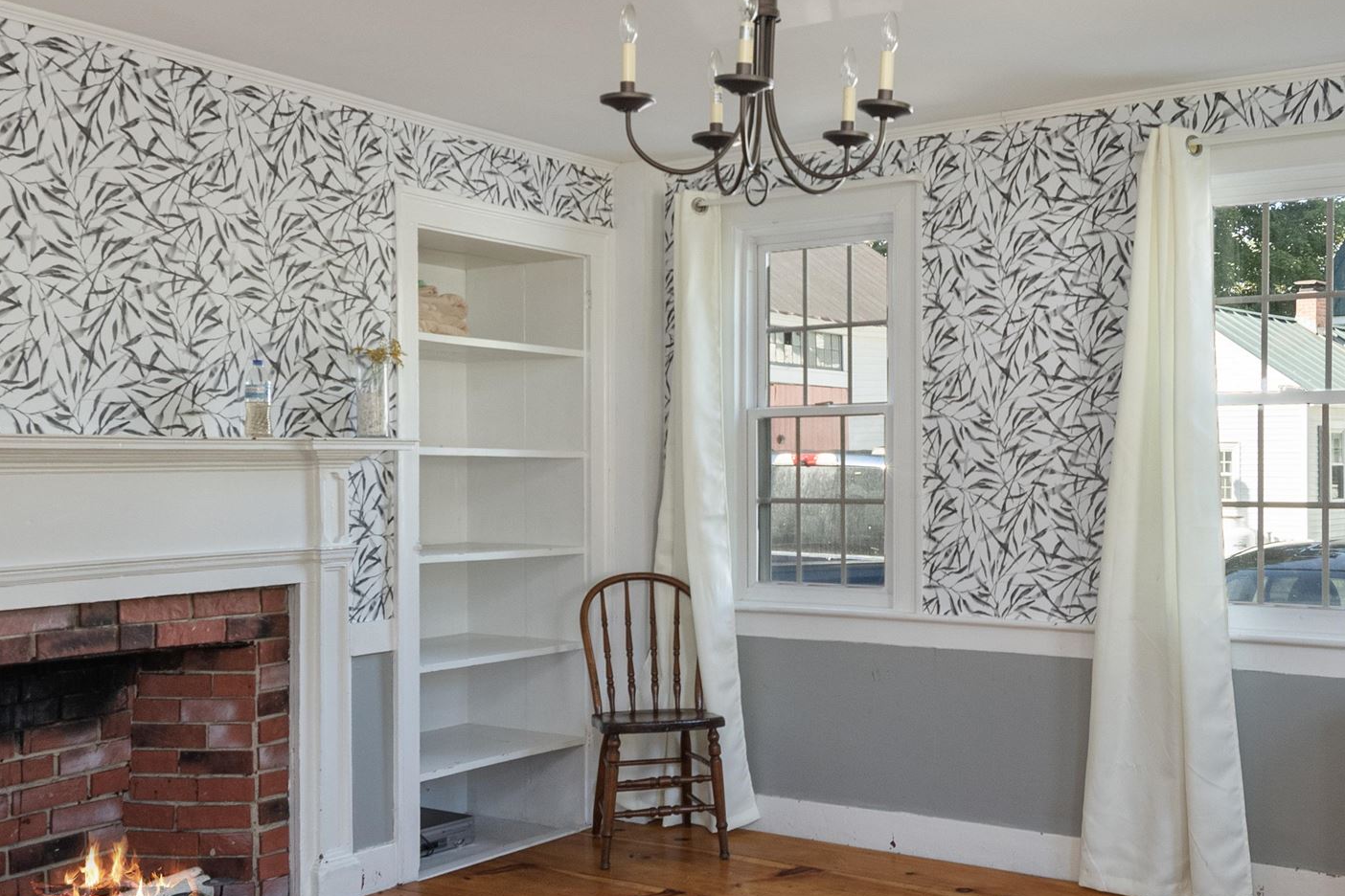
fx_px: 1308
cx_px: 826
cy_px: 495
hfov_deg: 53.9
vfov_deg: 37.8
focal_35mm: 35
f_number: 5.6
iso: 500
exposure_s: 1/13
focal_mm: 11
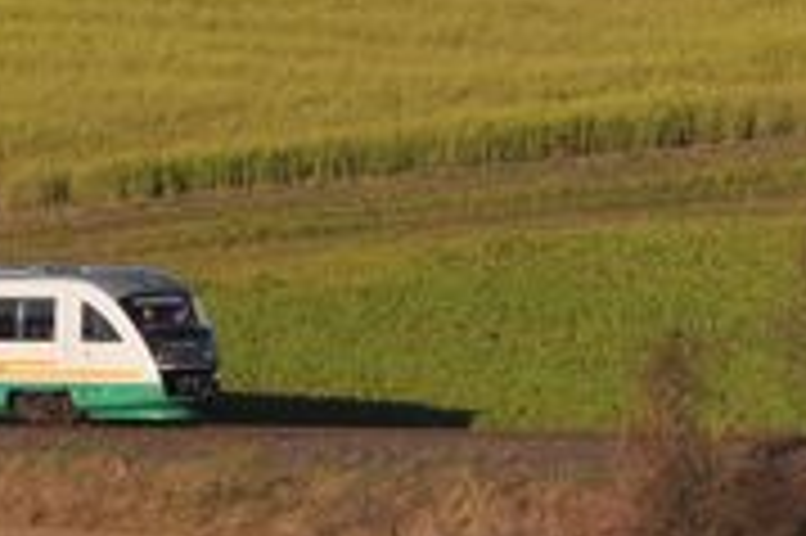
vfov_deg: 1.8
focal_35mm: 773
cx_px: -360
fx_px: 17290
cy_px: 140
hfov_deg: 2.7
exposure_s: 1/500
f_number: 10
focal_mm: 90
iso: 200
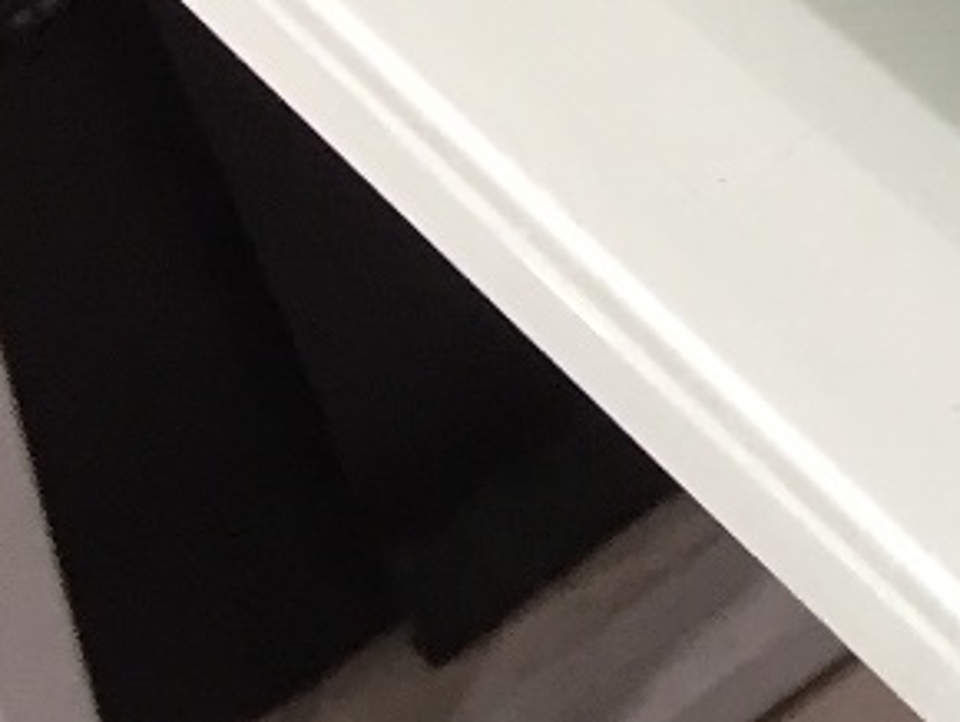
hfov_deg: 10.2
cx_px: 2430
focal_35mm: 163
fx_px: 4524
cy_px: -540
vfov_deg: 8.8
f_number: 2.2
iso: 125
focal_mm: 4.15
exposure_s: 1/33
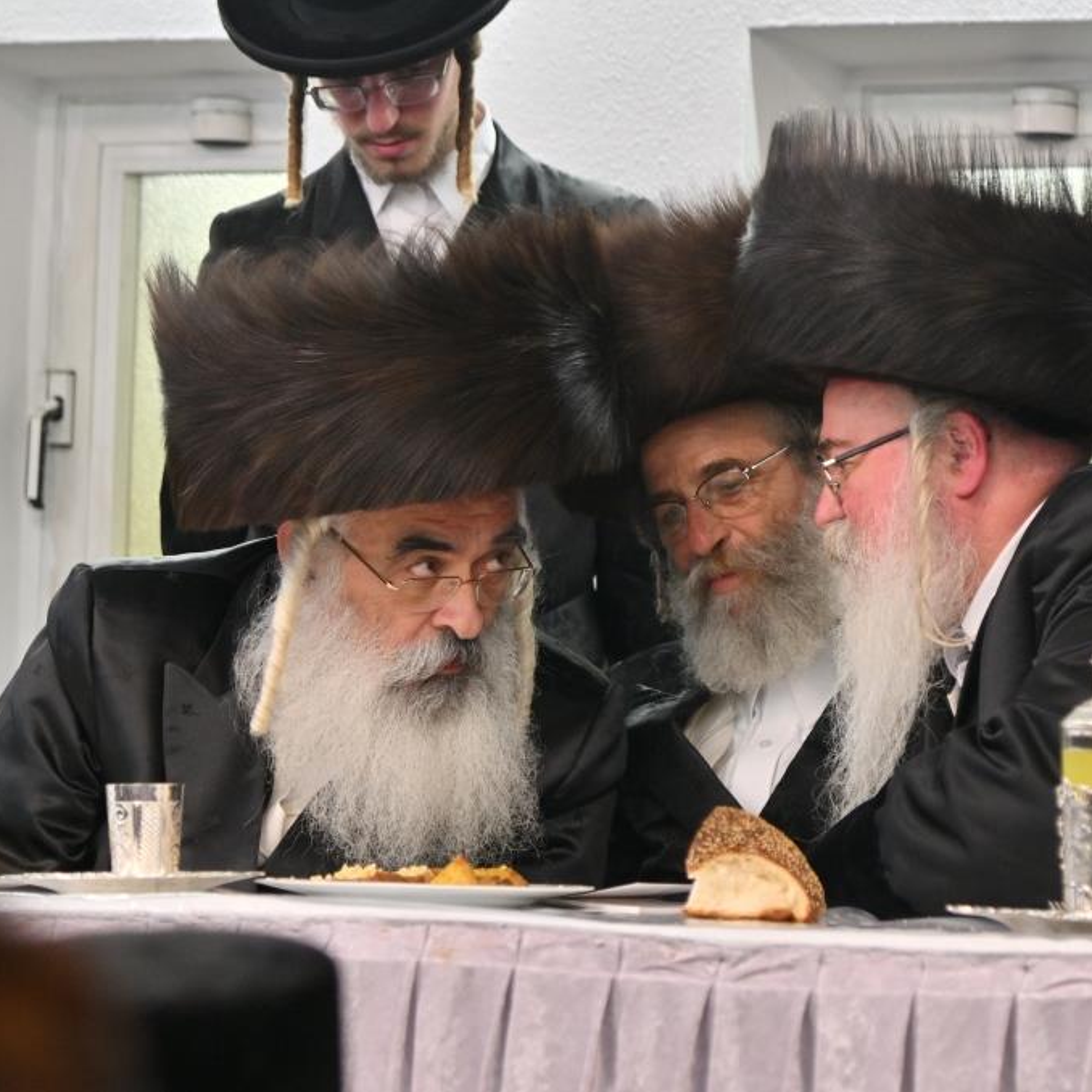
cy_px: 544
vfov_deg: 7.6
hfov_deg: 7.6
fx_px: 8244
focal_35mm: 231
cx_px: 688
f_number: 4
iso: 640
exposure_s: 1/400
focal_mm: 120
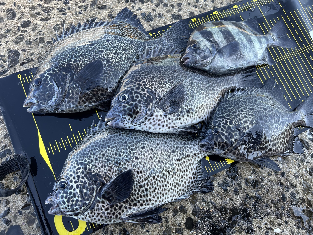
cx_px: 156
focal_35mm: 26
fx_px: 235
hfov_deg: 67.3
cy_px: 118
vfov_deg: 53.1
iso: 40
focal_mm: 5.7
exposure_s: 1/230
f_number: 1.5
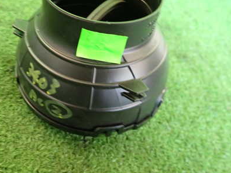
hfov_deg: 48.7
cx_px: 94
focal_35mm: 38
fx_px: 254
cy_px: 60
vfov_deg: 37.4
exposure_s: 1/30
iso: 400
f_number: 2
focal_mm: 4.5
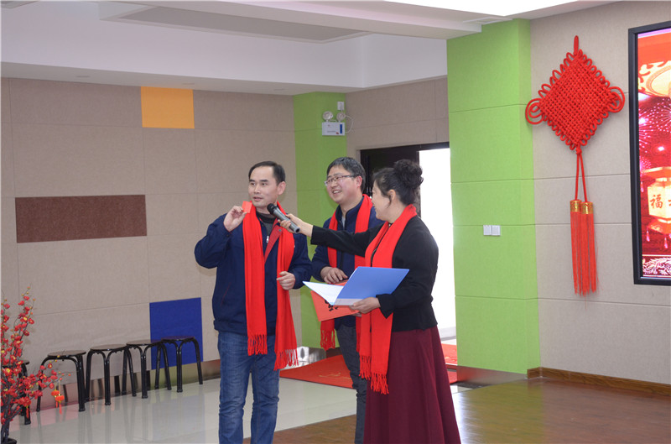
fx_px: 1060
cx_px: 336
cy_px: 222
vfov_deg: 23.6
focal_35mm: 57
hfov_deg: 35.1
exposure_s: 1/80
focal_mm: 38
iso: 800
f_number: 5.6
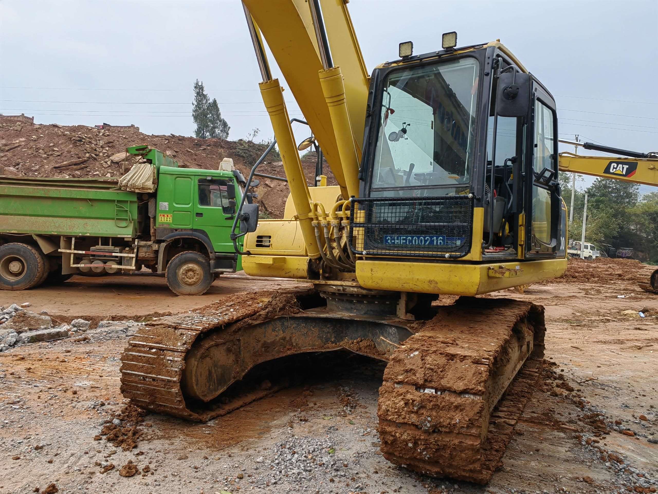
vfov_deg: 51.4
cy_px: 247
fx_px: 513
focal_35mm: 27
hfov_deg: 65.3
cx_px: 329
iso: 50
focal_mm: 5.54
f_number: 1.8
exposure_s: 1/1000
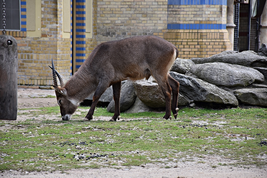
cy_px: 89
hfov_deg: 9.8
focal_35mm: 210
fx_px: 1558
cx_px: 134
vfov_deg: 6.5
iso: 400
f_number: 5.6
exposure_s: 1/500
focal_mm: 140
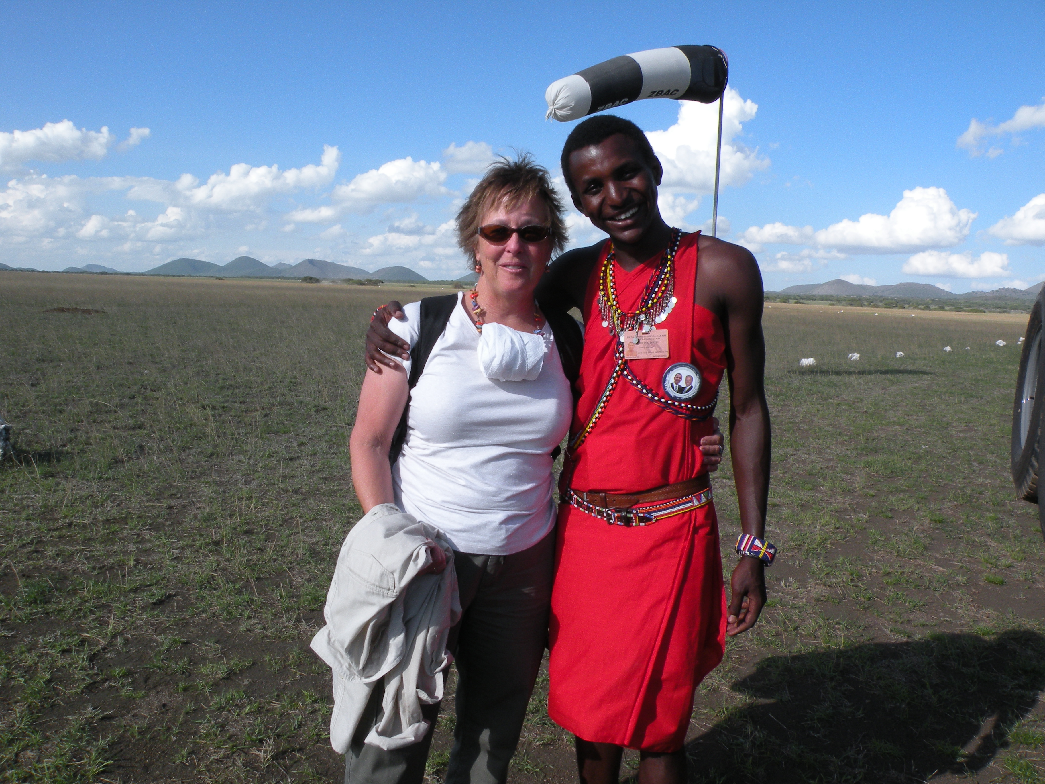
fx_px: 815
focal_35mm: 27
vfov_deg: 51.4
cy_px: 392
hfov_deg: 65.3
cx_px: 522
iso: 64
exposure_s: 1/269
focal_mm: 4.7
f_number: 7.1
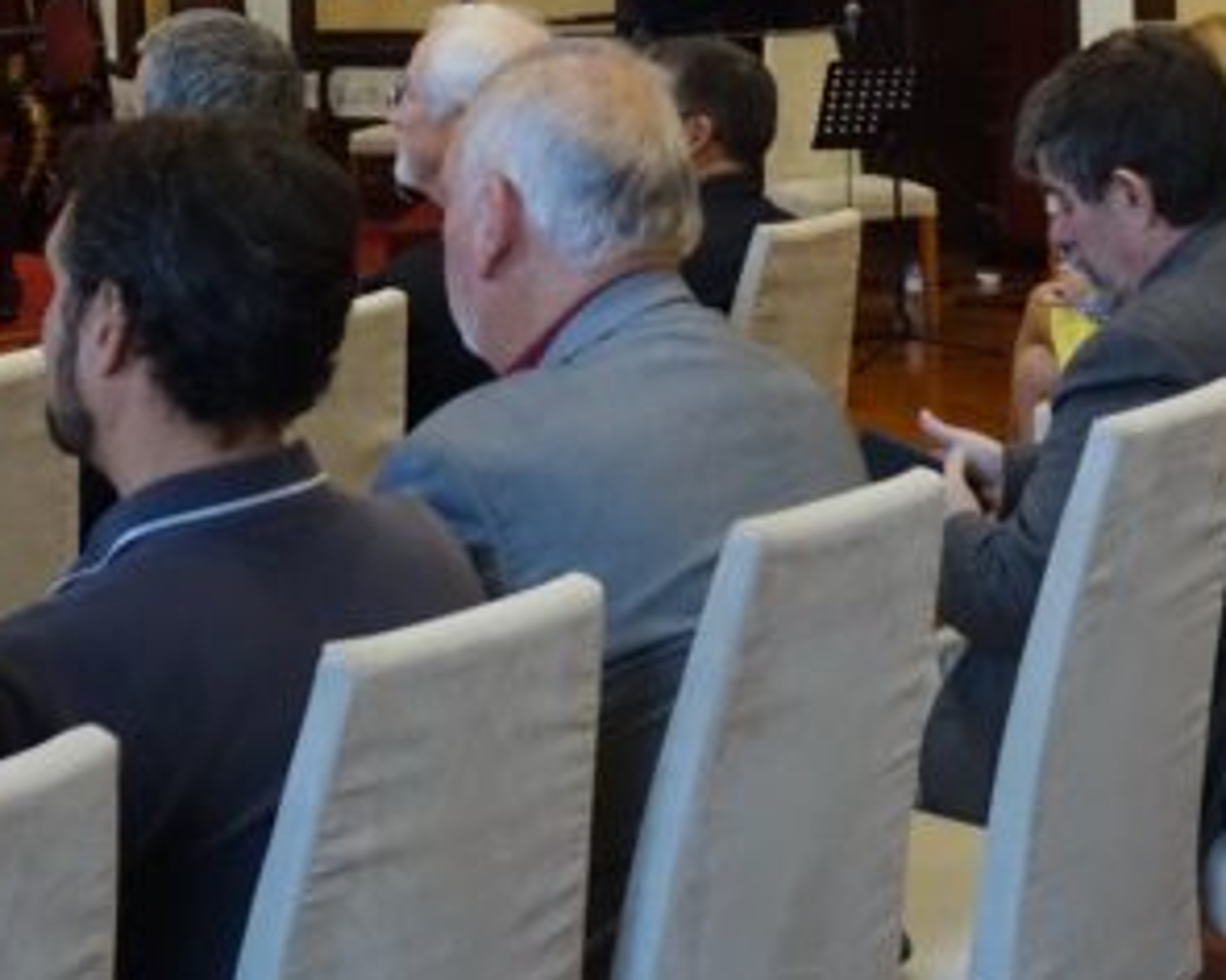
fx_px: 2830
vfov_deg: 19.1
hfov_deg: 24.4
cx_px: 511
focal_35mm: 78
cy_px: 8
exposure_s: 1/250
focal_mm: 12.3
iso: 2000
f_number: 4
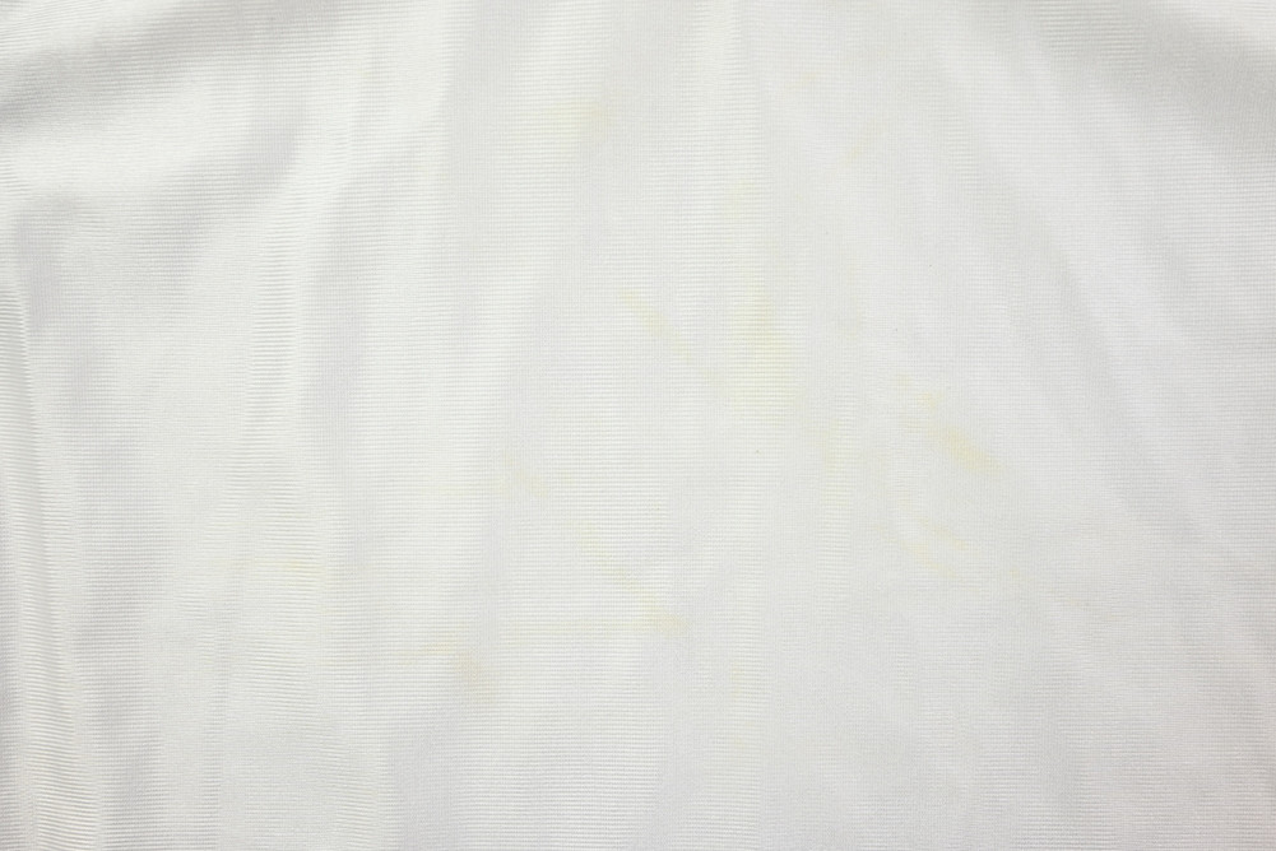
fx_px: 1241
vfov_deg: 37.9
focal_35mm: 35
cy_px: 426
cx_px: 638
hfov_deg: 54.4
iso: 200
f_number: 5
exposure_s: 1/125
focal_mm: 35
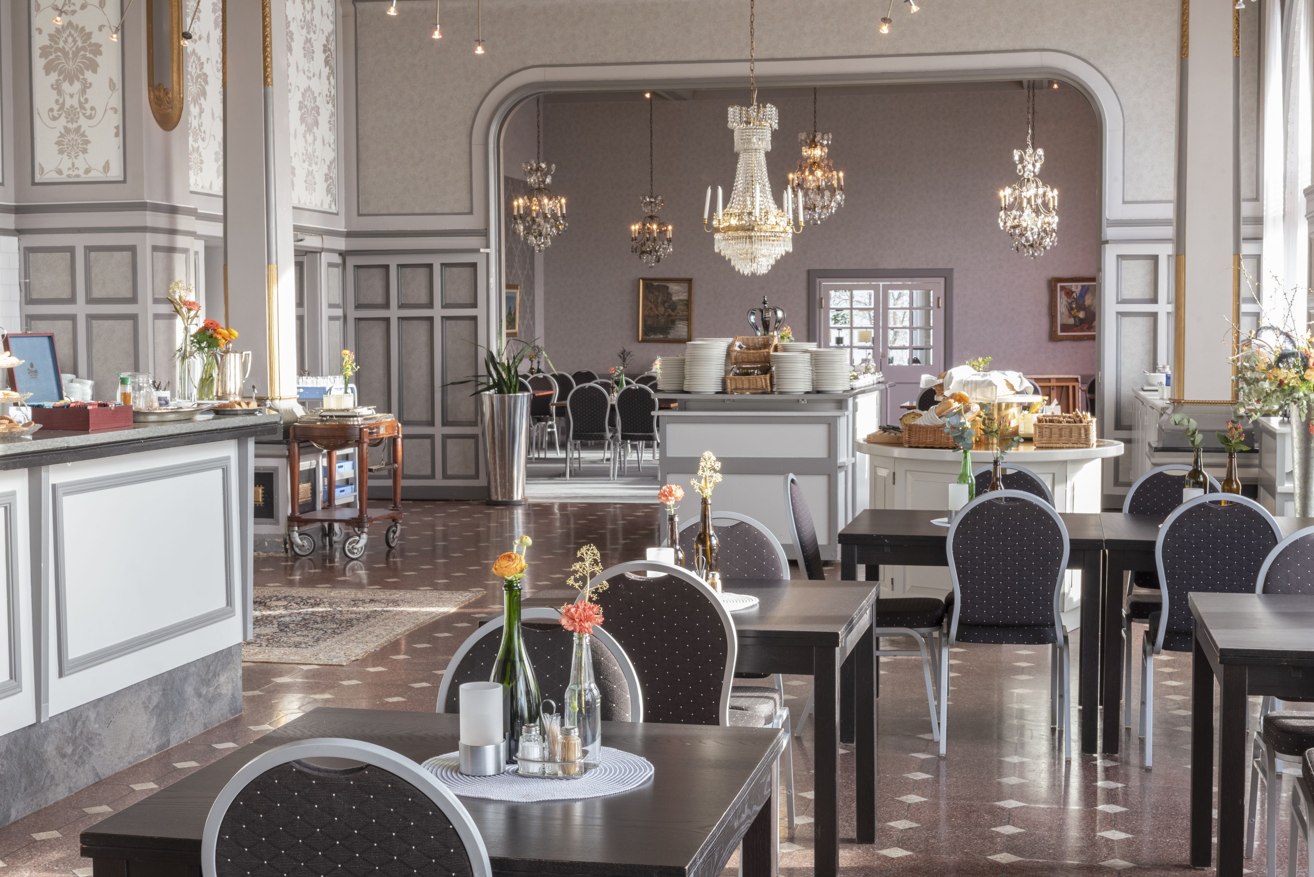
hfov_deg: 39.6
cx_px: 657
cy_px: 438
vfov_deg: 27.0
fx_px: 1826
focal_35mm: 50
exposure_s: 1/5
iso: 400
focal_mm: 50
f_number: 16
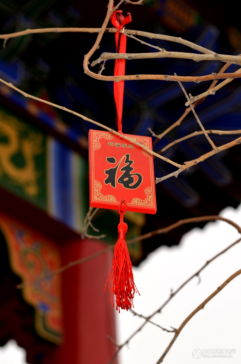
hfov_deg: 13.0
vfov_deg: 19.5
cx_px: 120
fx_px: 1059
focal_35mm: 105
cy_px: 182
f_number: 6.3
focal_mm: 70
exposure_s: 1/250
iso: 100
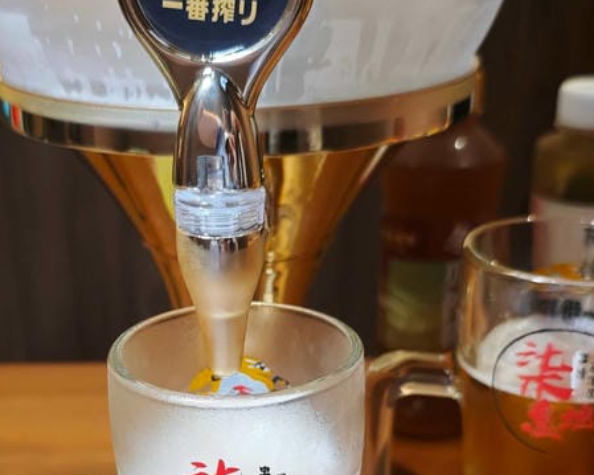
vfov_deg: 25.0
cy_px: 370
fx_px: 1055
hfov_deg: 31.3
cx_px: 210
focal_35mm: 60
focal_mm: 8.72
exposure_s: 1/360
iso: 1600
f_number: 1.63
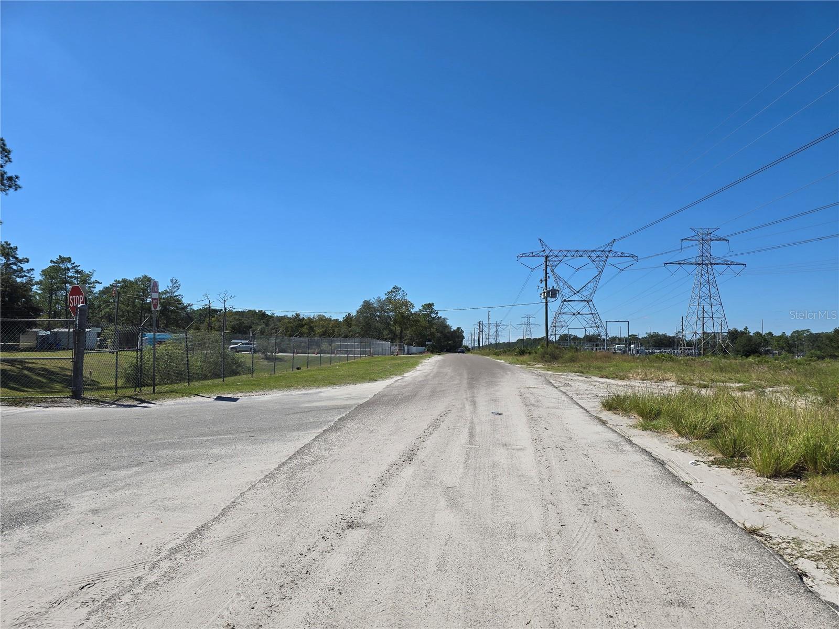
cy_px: 314
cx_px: 420
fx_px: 557
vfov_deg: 58.9
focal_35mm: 23
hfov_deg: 73.9
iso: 12
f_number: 1.7
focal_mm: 6.3
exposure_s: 1/1300
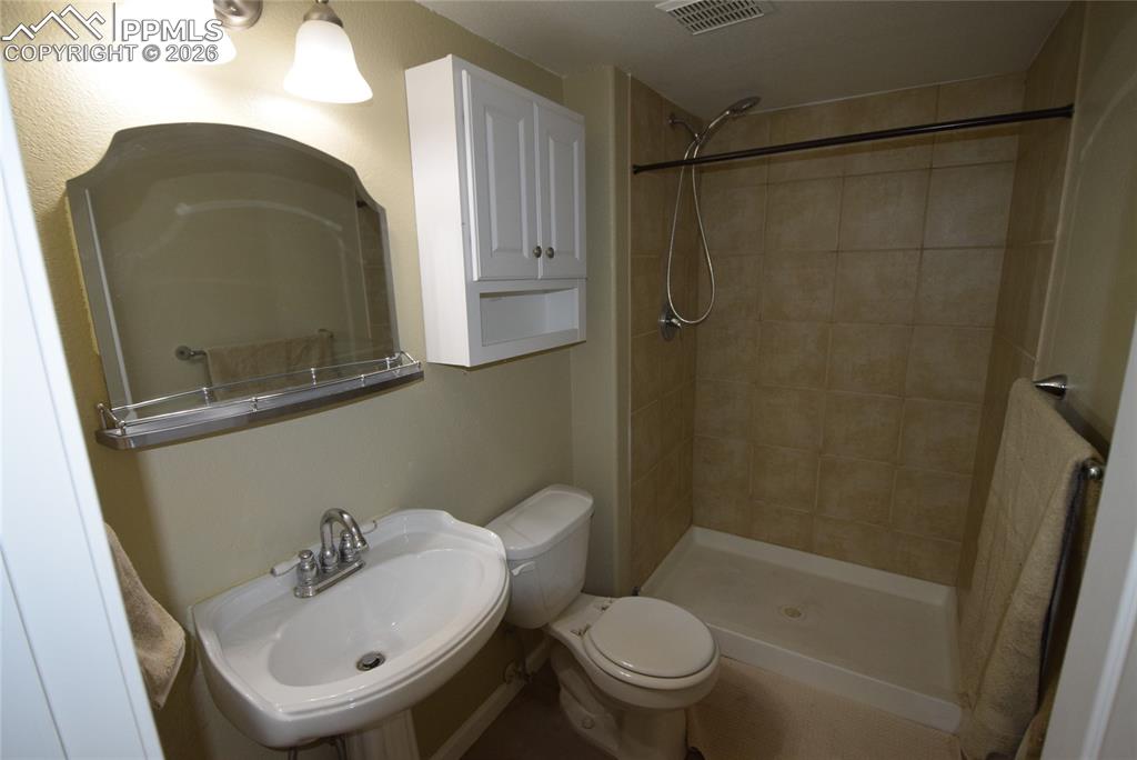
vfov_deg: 72.1
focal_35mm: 16
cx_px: 568
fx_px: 521
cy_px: 380
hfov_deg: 94.9
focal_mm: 11
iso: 800
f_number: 4.5
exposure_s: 1/80
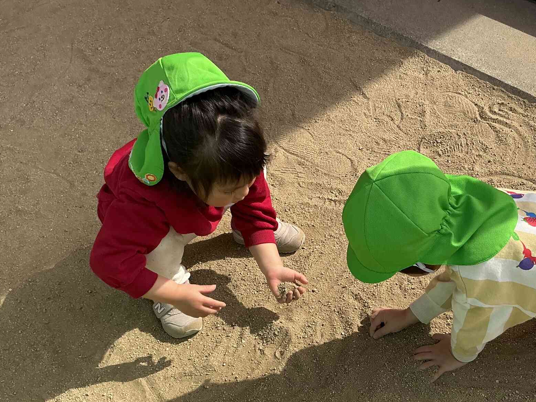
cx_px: 383
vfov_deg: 31.8
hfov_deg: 41.2
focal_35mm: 45
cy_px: 282
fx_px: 697
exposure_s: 1/1342
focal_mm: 3
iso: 25
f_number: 1.8
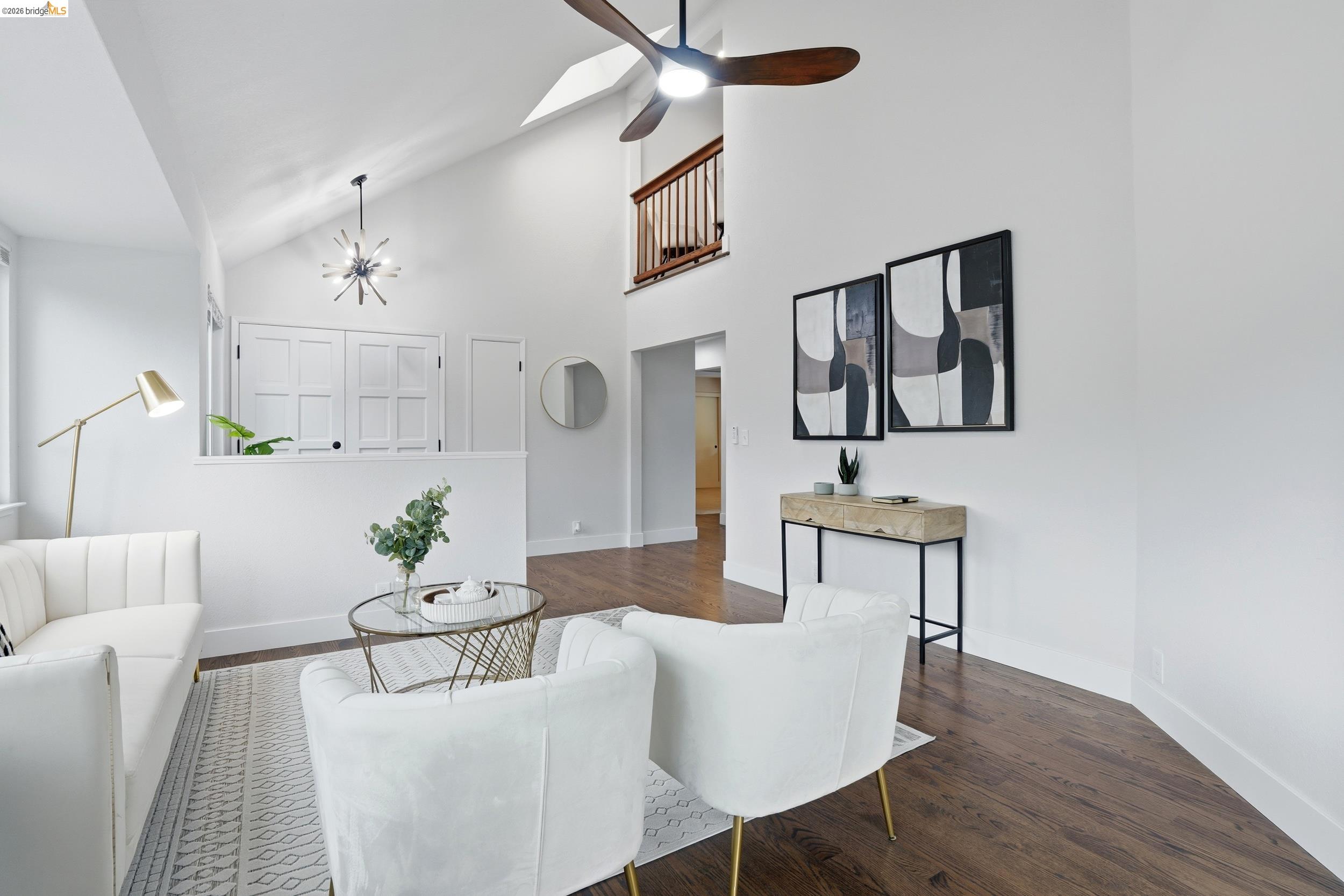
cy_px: 448
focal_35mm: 16
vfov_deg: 73.8
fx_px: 597
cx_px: 672
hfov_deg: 96.7
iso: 250
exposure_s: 1/250
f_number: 9
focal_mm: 16
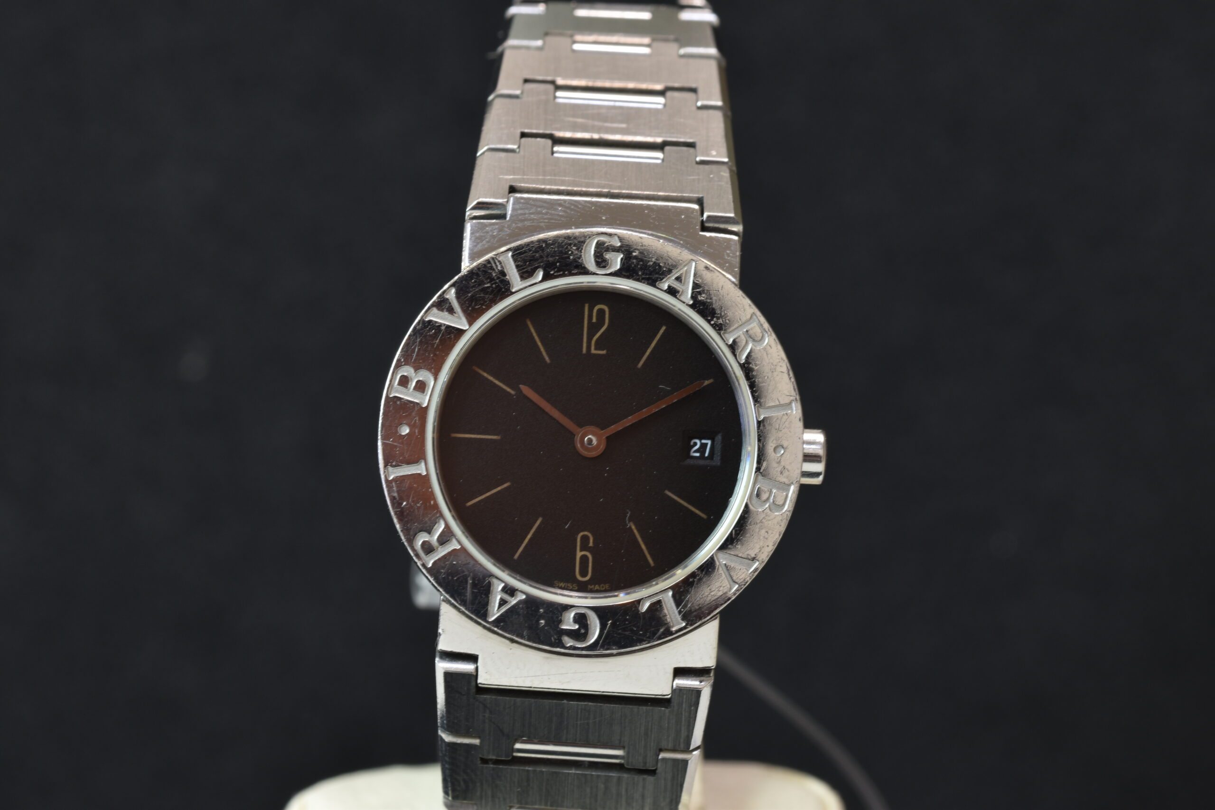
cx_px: 608
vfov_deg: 10.2
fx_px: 4556
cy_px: 405
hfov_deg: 15.2
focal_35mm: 135
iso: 100
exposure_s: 1/2.5
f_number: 14
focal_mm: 90
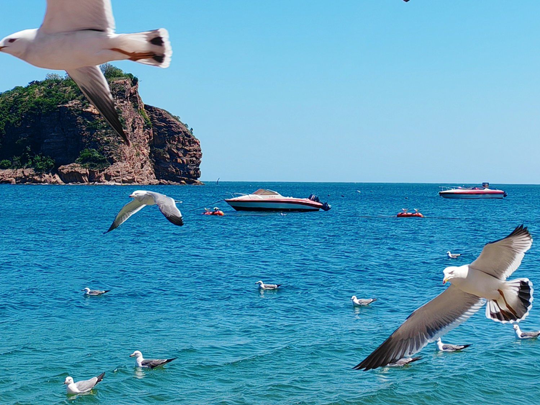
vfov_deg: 16.1
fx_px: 1419
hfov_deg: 21.5
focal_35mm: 91
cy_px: 52
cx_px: 221
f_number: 1.9
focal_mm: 6.12
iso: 50
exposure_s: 1/909
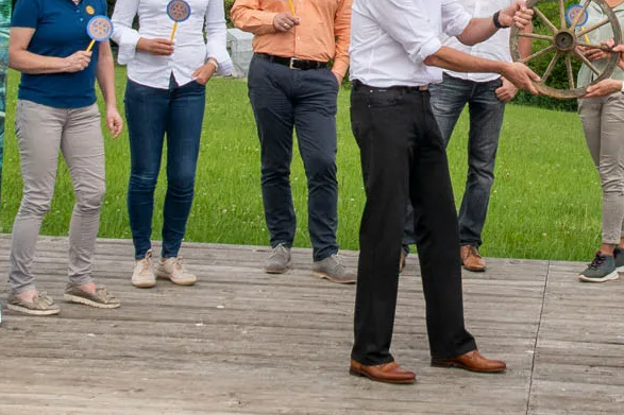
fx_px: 1871
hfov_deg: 18.5
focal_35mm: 108
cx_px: 591
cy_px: -219
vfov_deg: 12.1
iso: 200
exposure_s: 1/250
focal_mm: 22
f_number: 10
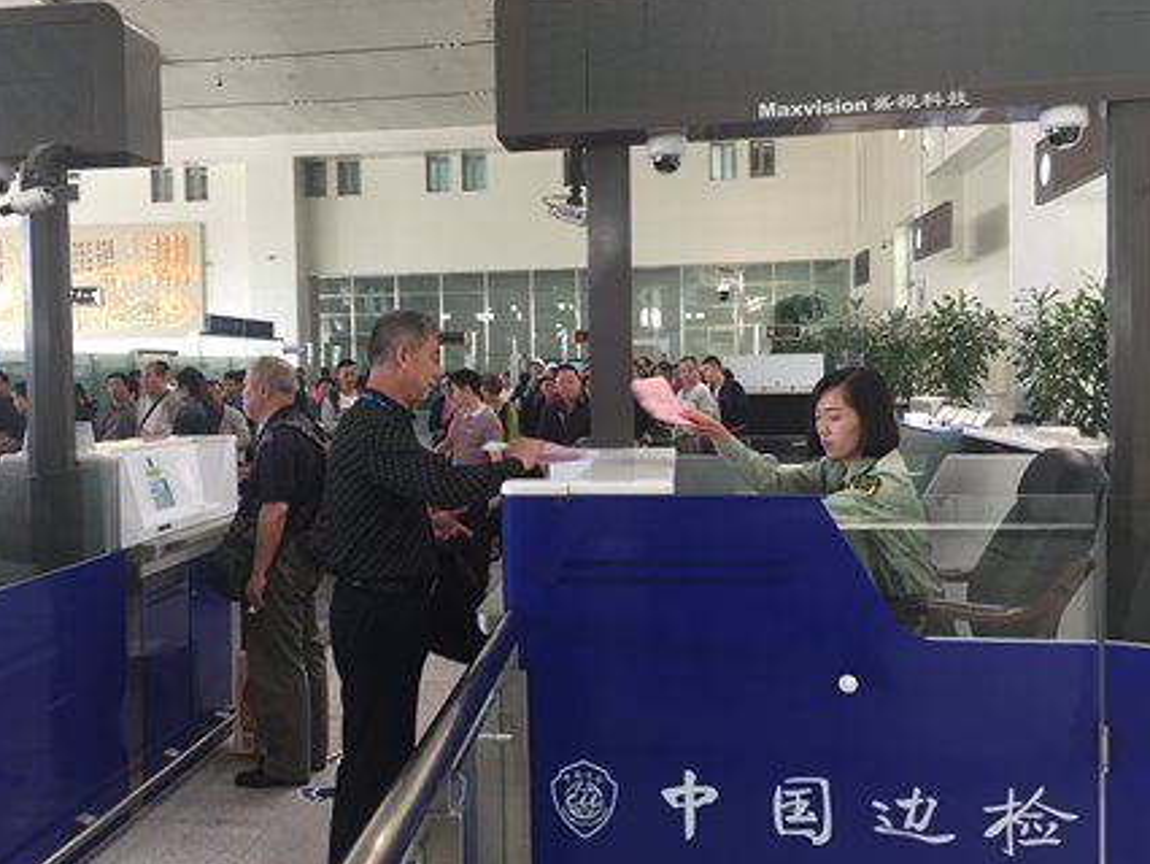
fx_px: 1130
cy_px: 404
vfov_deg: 41.8
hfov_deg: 53.7
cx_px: 491
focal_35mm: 34
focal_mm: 4.15
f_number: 2.2
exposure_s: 1/33
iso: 80
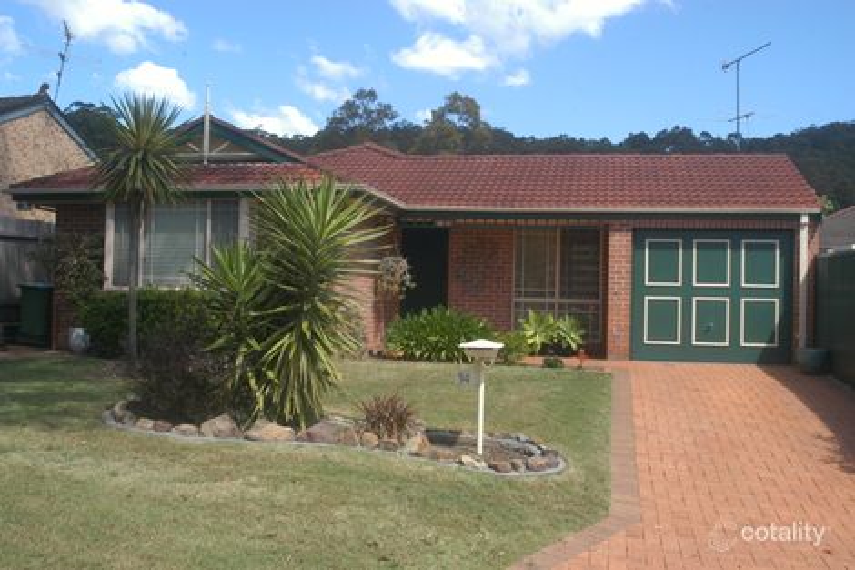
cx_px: 428
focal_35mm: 36
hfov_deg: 53.1
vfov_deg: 36.8
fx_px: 855
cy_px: 285
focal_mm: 24
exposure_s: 1/350
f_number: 10
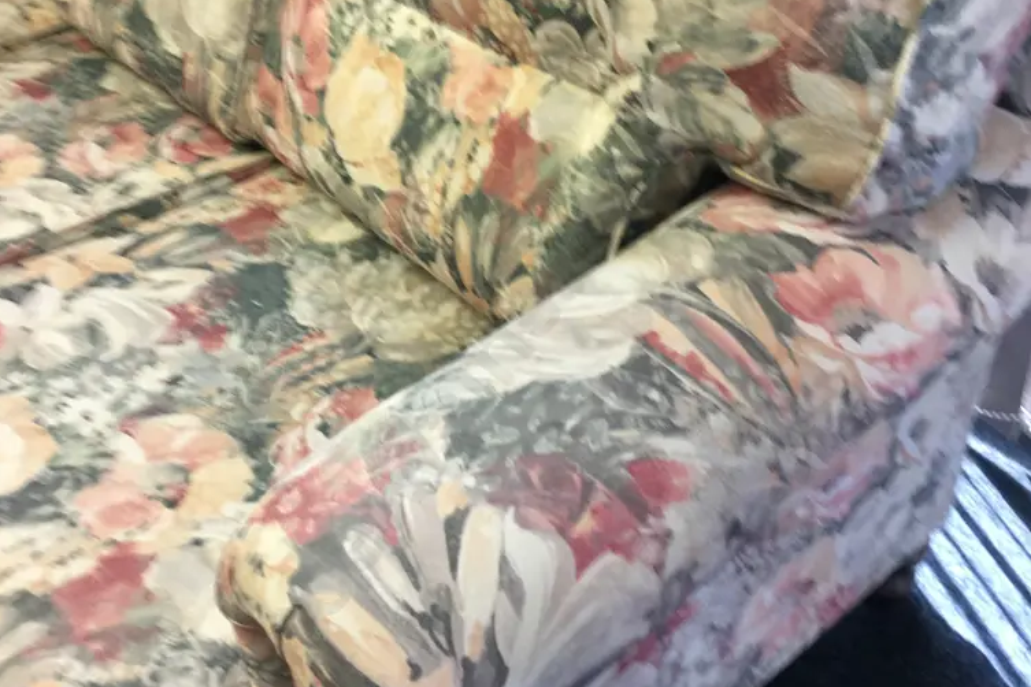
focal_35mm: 41
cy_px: 326
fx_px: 1174
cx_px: 522
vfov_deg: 32.6
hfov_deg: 47.4
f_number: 2.2
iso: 64
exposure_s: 1/33
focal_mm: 4.15
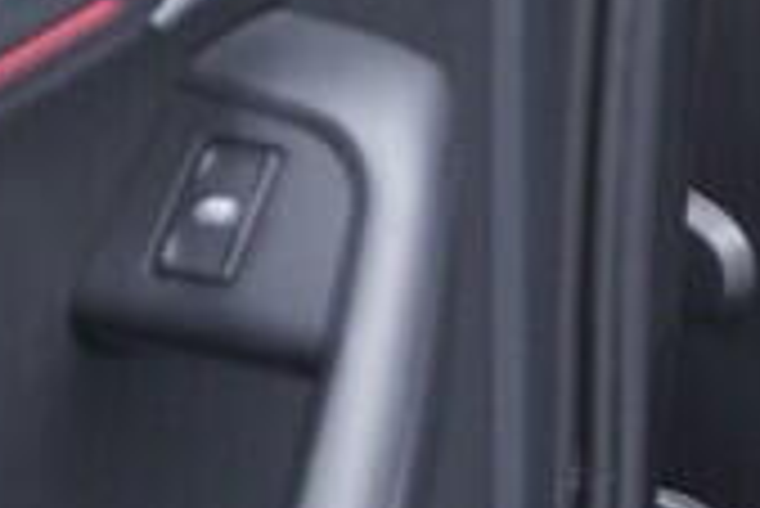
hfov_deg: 8.5
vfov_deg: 6.2
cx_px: 1875
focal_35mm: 218
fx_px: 4606
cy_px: -371
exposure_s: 1/40
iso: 400
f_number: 2.8
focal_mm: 24
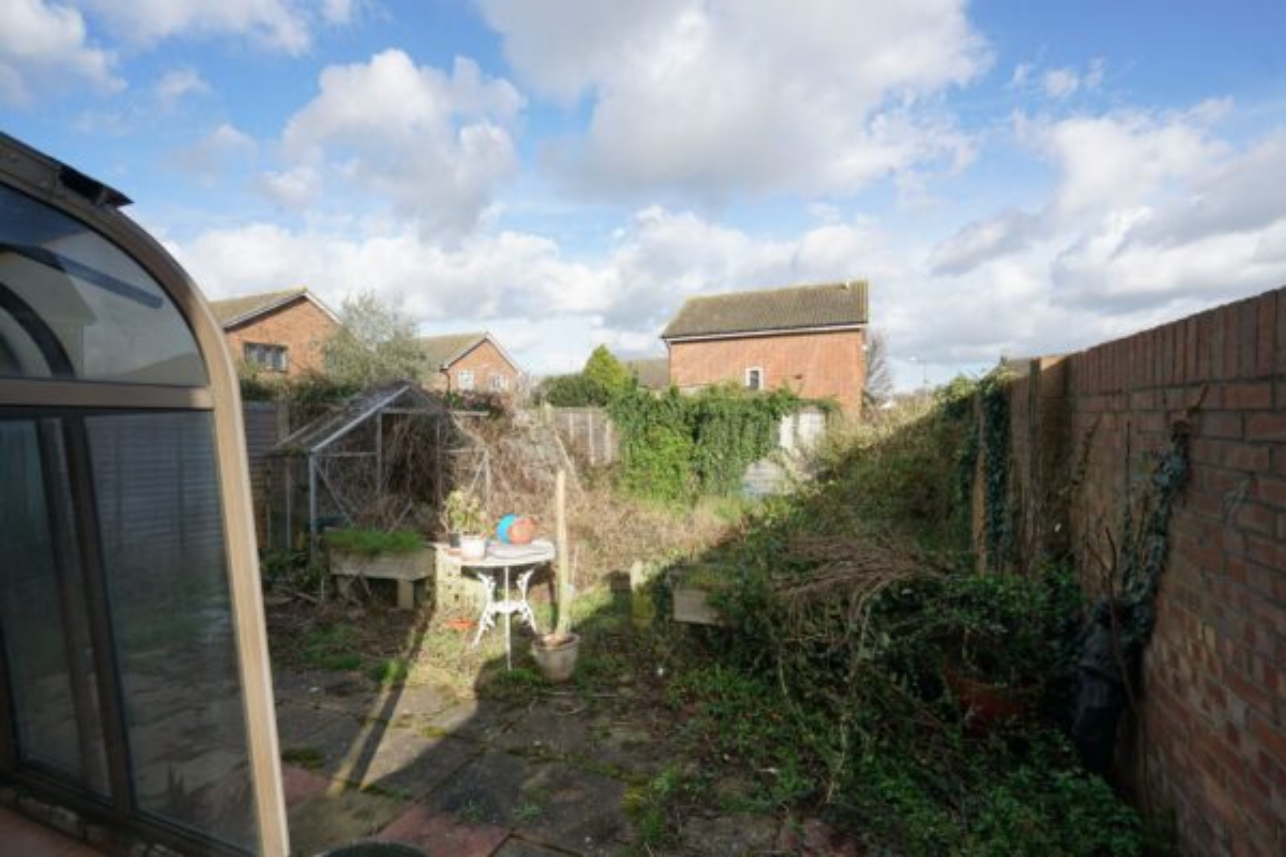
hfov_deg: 96.7
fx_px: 572
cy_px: 428
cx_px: 643
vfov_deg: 73.7
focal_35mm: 16
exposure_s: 1/100
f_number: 9
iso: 100
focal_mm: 16
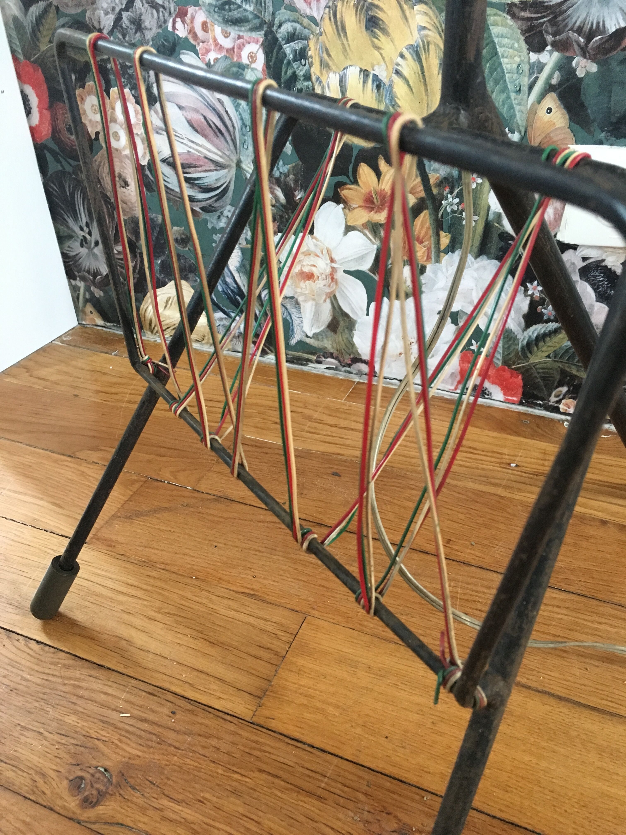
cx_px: 313
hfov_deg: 48.2
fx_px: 699
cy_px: 418
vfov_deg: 61.7
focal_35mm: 29
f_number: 2.2
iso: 200
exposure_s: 1/25
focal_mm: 4.15
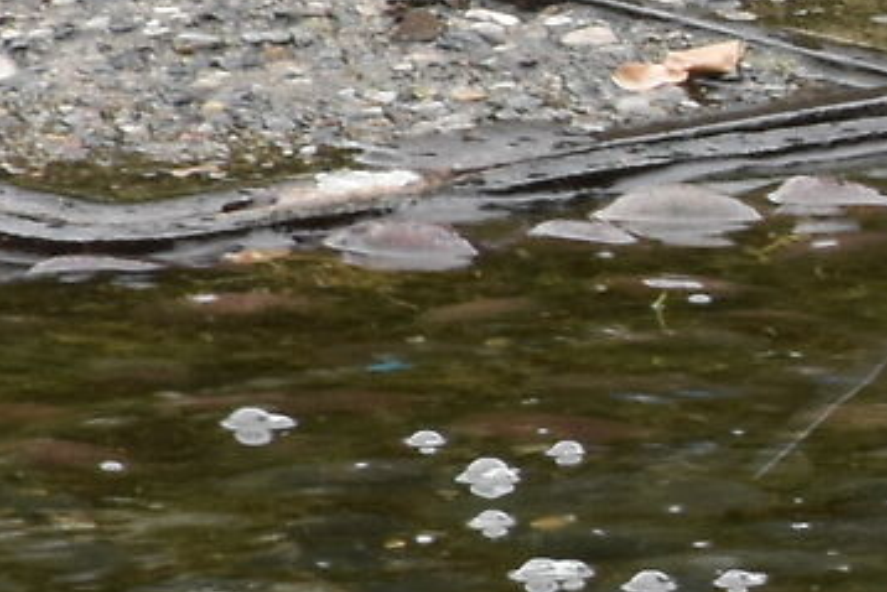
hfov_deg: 1.1
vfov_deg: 0.8
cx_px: 2671
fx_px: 44563
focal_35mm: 1808
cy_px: 285
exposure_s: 1/30
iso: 400
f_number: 22
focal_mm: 180
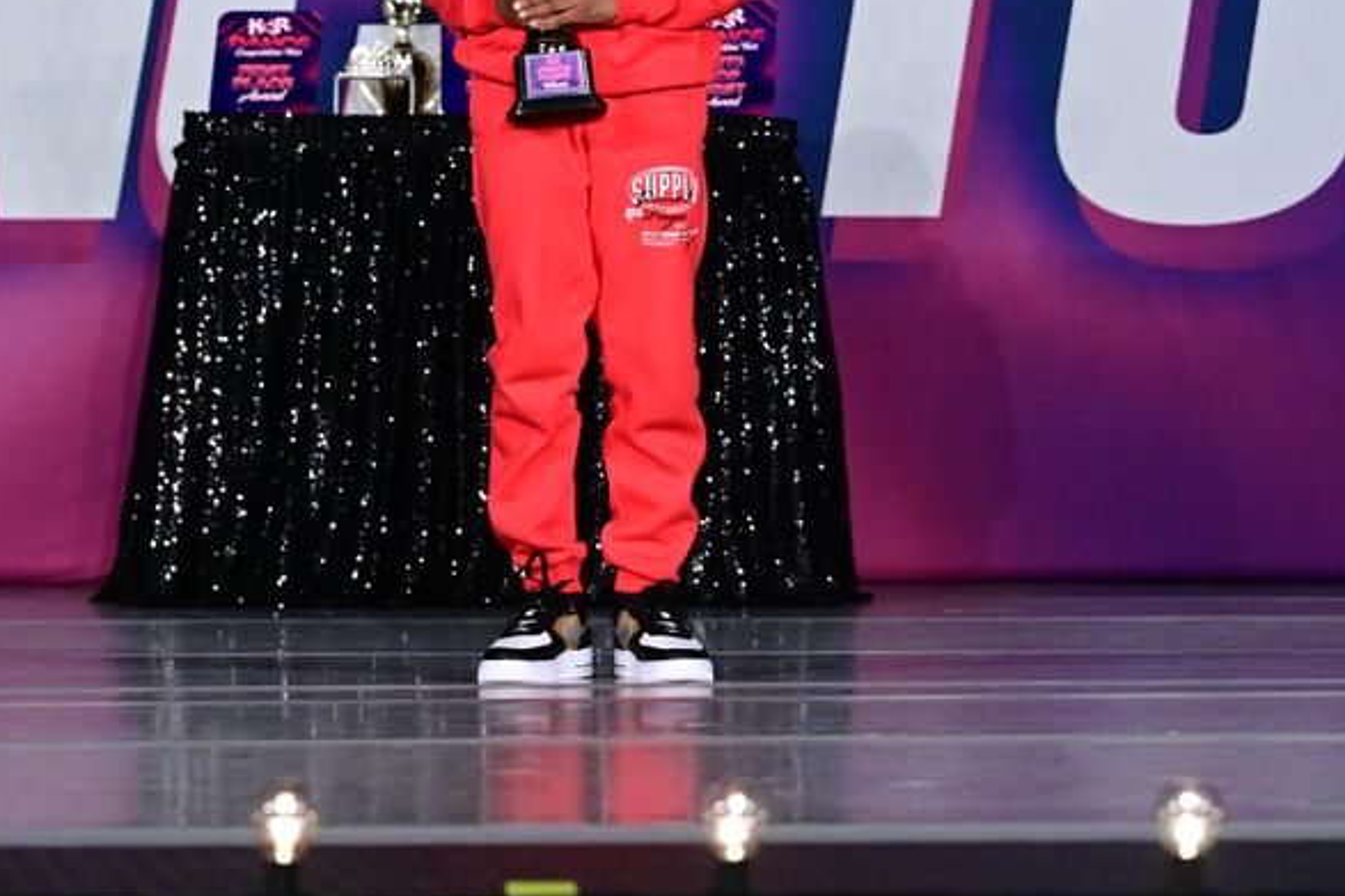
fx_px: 6685
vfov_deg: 7.6
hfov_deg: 11.5
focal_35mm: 179
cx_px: 500
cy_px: -204
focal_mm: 70
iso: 4000
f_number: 4
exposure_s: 1/640
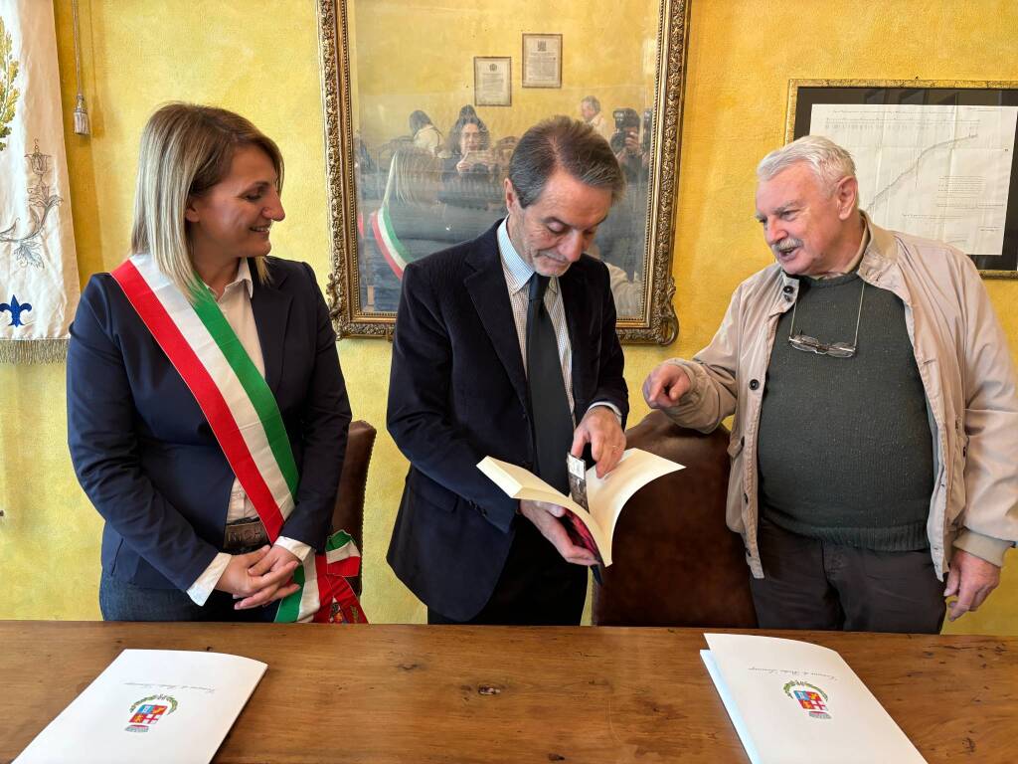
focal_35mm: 26
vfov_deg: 53.1
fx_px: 765
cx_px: 509
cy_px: 382
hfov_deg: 67.3
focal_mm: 5.96
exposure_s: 1/60
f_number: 1.6
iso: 250
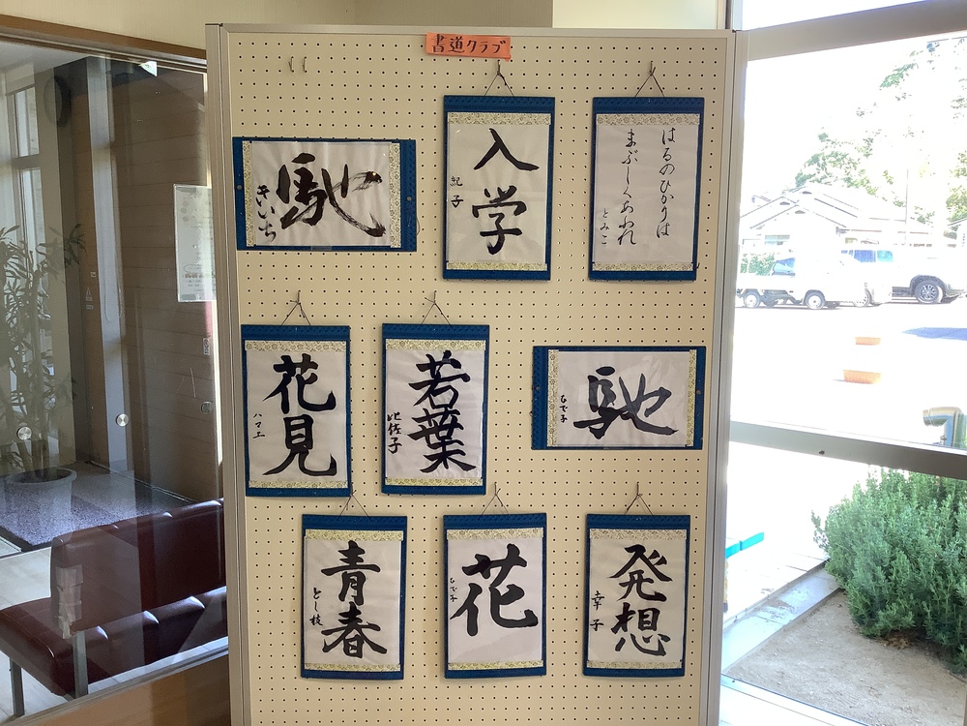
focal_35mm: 31
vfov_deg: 45.4
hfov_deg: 58.4
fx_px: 866
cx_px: 484
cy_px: 363
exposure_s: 1/50
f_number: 2.4
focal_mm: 3.3
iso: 50
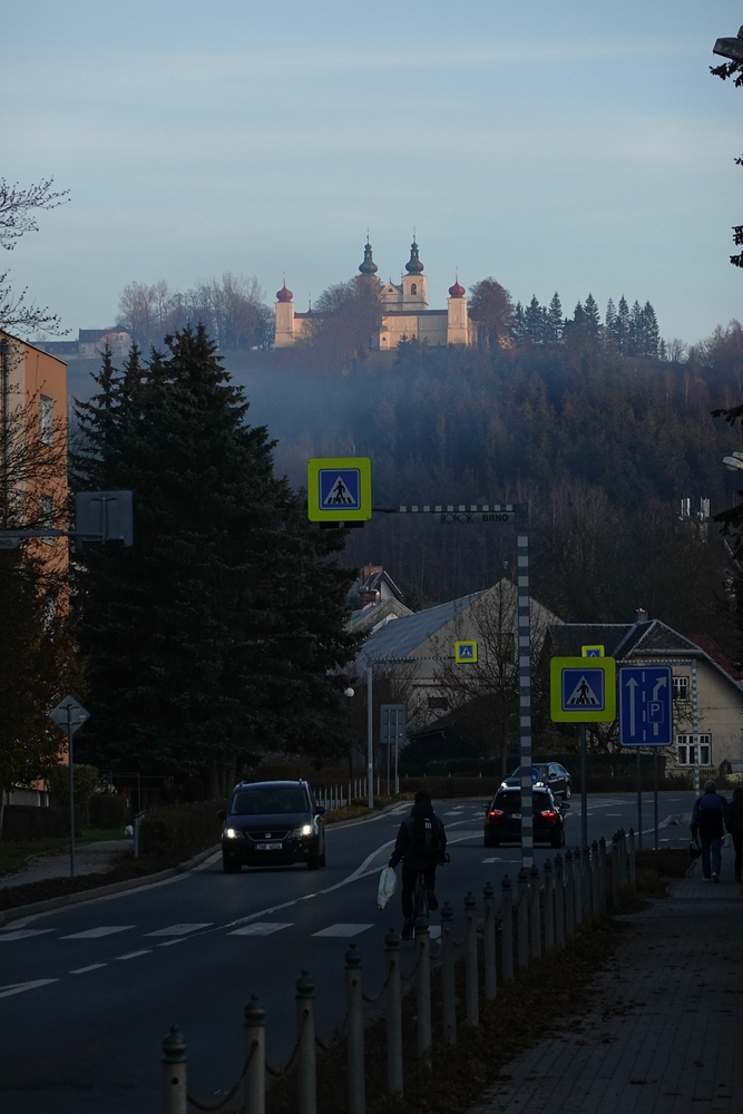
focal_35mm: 200
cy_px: 557
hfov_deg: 6.9
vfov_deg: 10.3
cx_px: 372
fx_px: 6189
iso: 640
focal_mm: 72
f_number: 8
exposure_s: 1/200
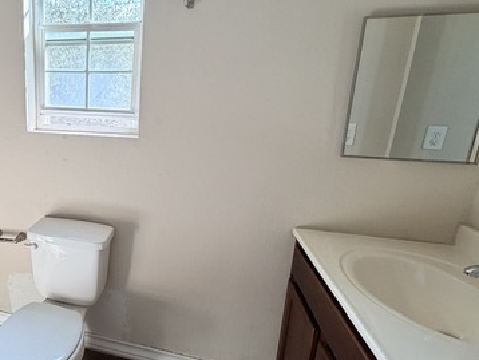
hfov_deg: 62.8
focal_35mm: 25
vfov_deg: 54.9
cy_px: 166
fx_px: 346
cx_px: 88
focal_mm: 2.22
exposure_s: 1/121
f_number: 2.2
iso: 200
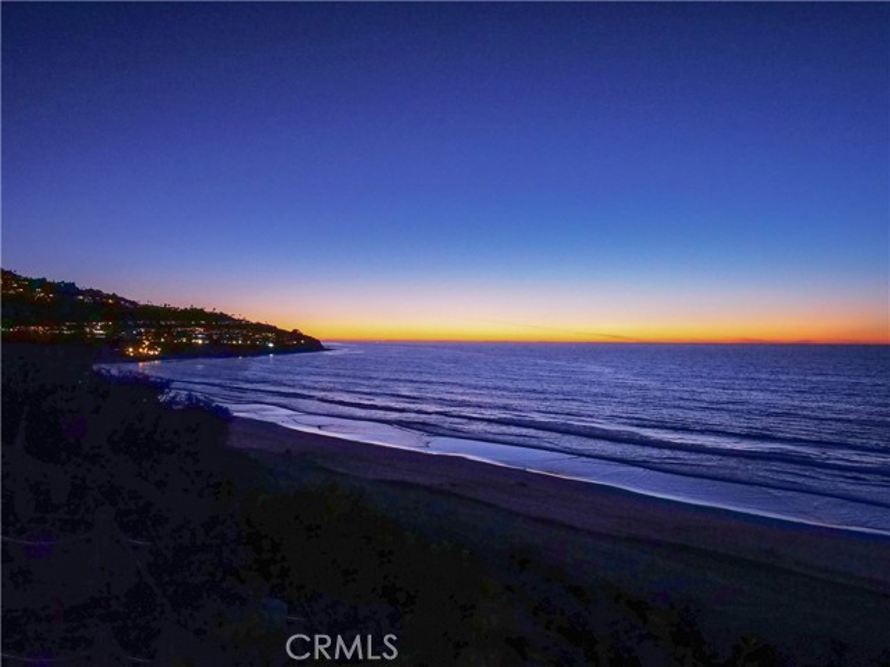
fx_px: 566
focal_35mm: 22
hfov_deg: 76.4
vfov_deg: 61.1
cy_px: 334
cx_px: 445
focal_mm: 11
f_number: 8
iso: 3200
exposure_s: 1/6
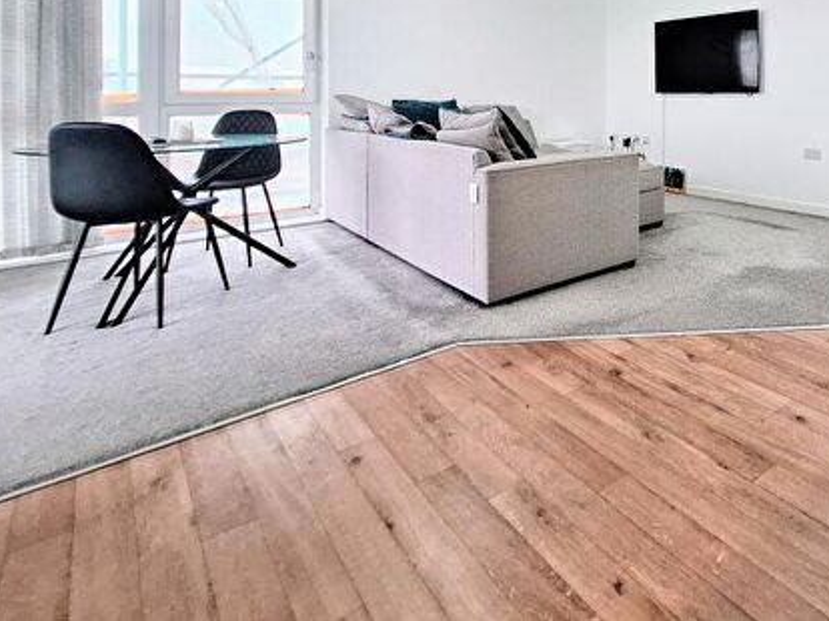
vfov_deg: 55.3
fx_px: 527
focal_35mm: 22
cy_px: 97
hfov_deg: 69.2
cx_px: 661
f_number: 2.2
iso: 160
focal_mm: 1.74
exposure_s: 1/50
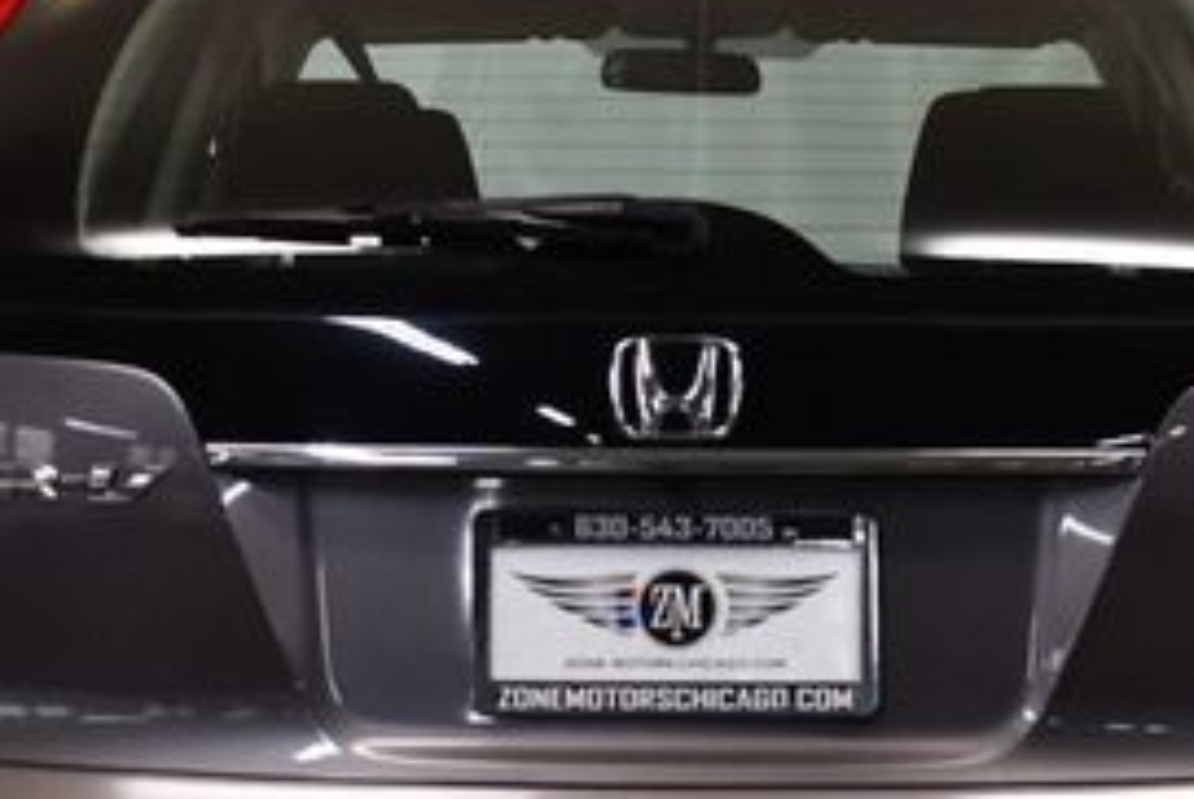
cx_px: 698
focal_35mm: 113
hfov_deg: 18.1
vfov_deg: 12.1
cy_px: 527
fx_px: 3752
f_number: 3.8
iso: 800
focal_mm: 24
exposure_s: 1/200
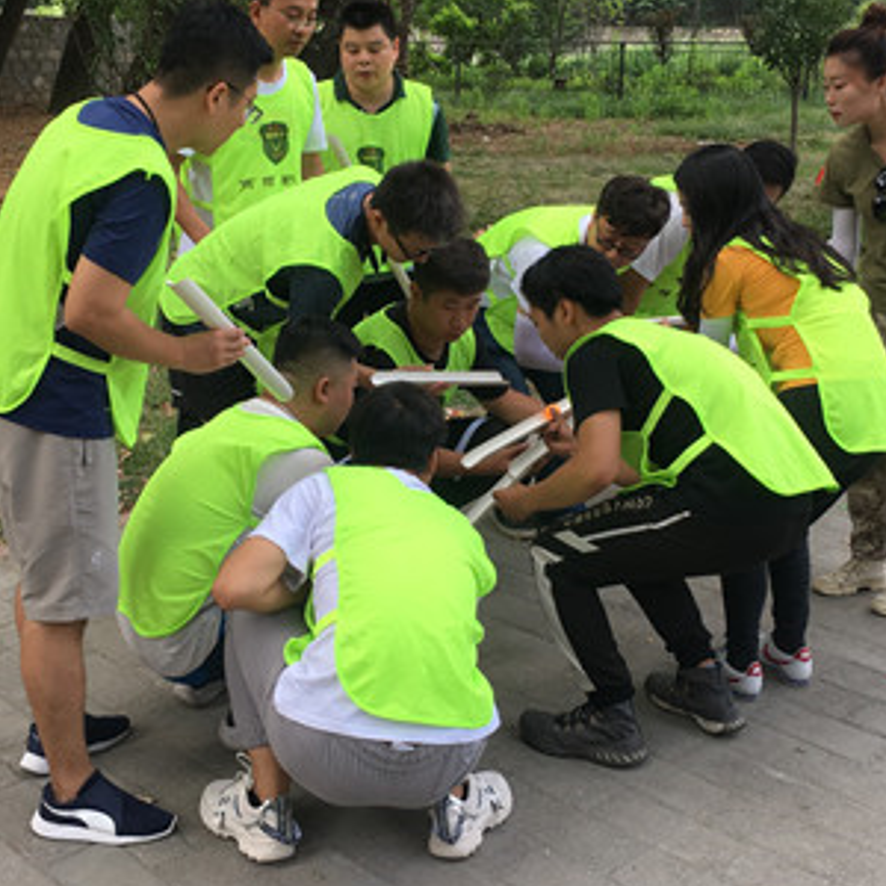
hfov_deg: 36.0
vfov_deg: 36.1
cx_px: 408
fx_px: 1361
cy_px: 449
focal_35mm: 47
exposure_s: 1/298
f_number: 2.2
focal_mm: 4.15
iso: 25
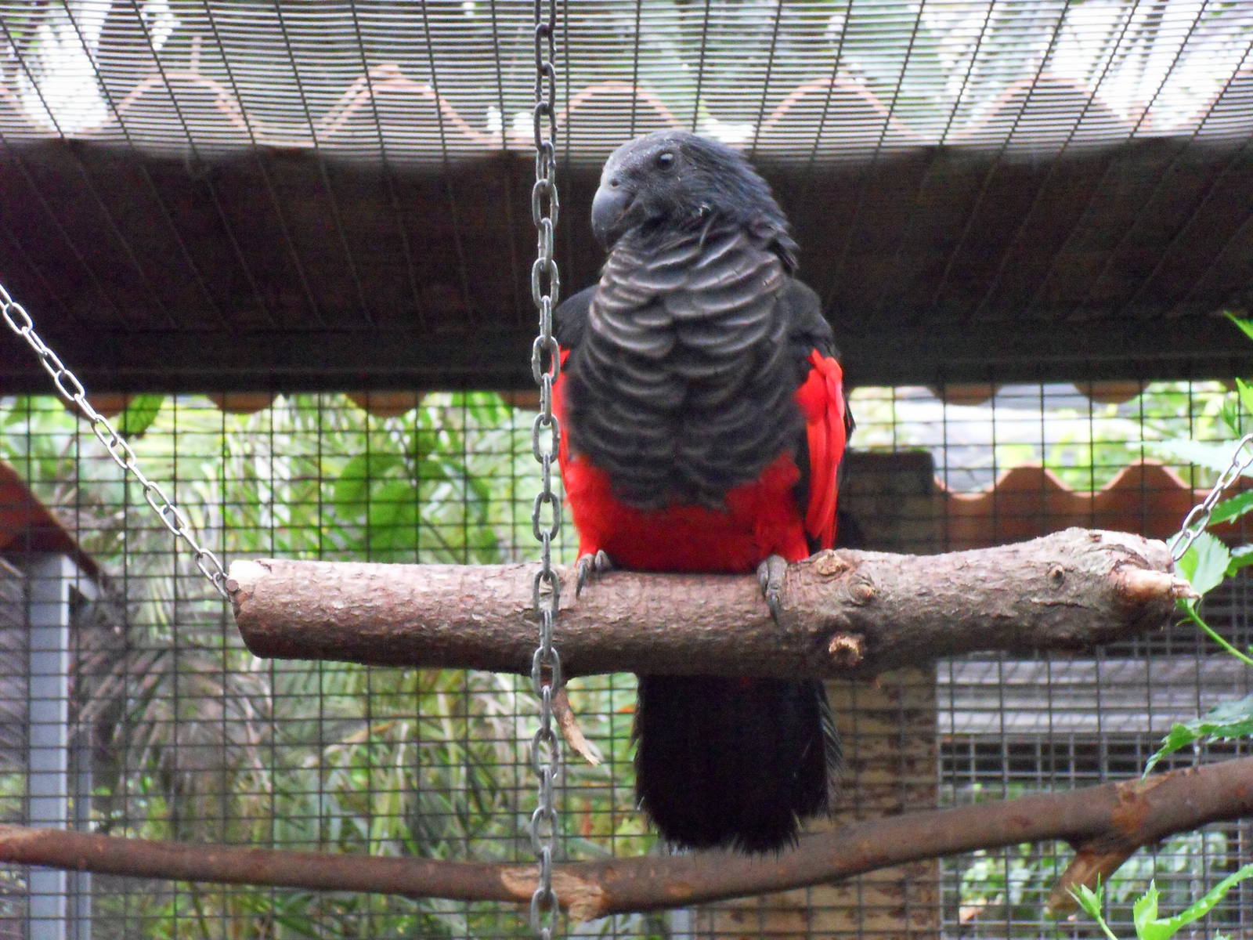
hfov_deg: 13.2
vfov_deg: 9.9
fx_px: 5430
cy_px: 470
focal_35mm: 150
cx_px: 626
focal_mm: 26.3
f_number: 5.8
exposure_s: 1/15
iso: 800
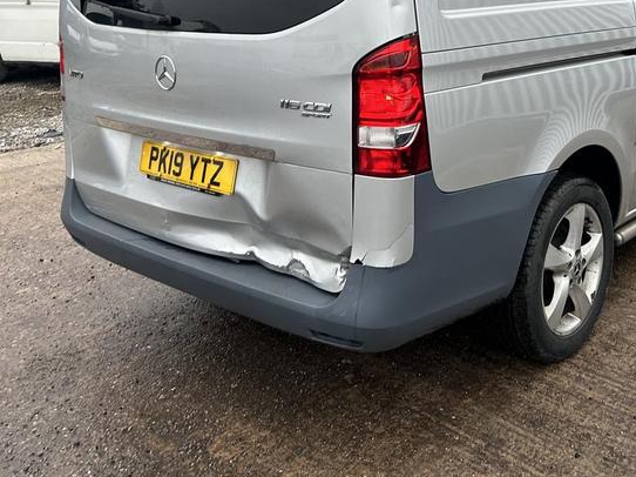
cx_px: 432
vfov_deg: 32.6
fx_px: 790
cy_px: 90
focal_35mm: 43
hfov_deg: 43.2
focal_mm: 5.7
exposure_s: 1/121
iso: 125
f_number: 1.5
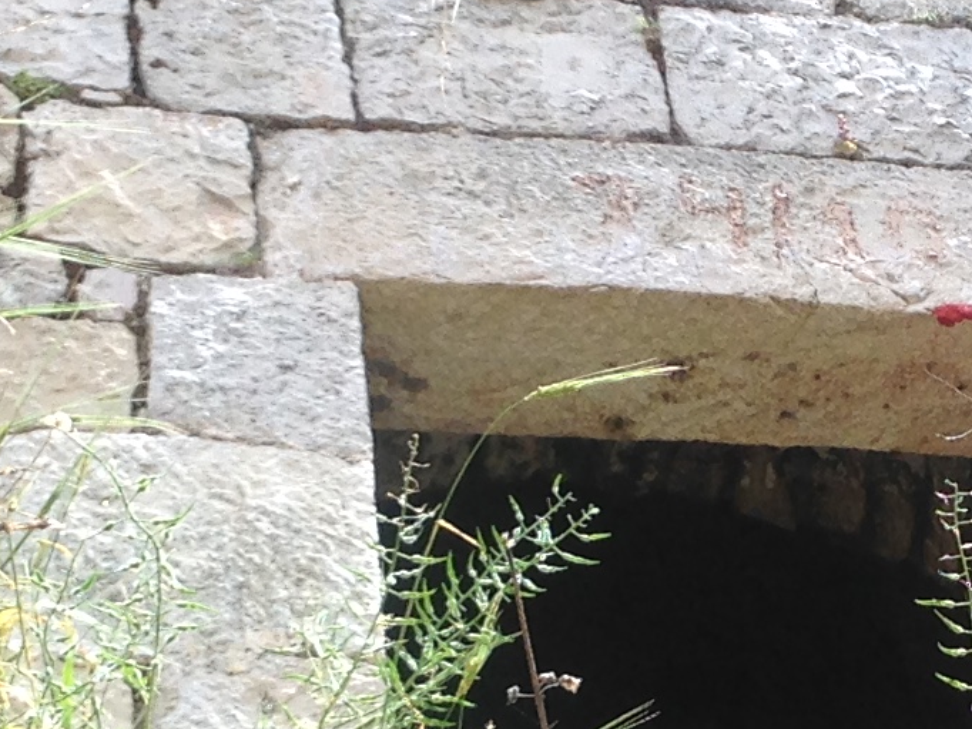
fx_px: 4435
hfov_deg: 12.4
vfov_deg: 9.4
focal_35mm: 158
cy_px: 541
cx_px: 881
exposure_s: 1/704
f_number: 2.4
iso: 50
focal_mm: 4.12
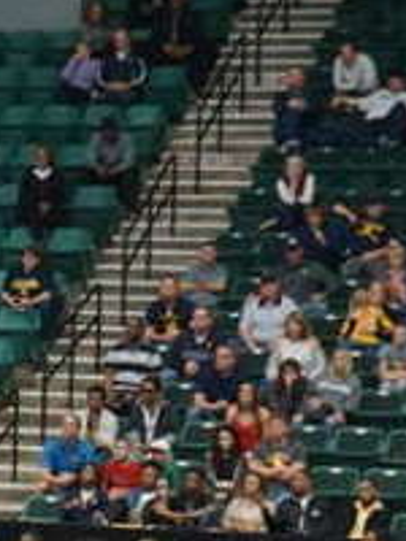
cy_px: 559
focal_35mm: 237
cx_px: -520
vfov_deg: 8.3
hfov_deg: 6.0
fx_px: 3705
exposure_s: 1/100
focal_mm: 41
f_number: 5.6
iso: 3200
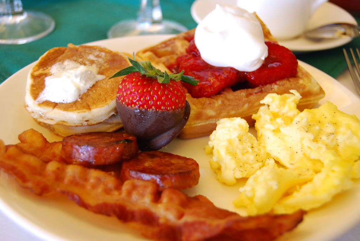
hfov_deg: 41.1
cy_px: 120
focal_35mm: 48
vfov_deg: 28.1
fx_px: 480
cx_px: 180
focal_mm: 32
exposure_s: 1/30
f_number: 4.5
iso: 640
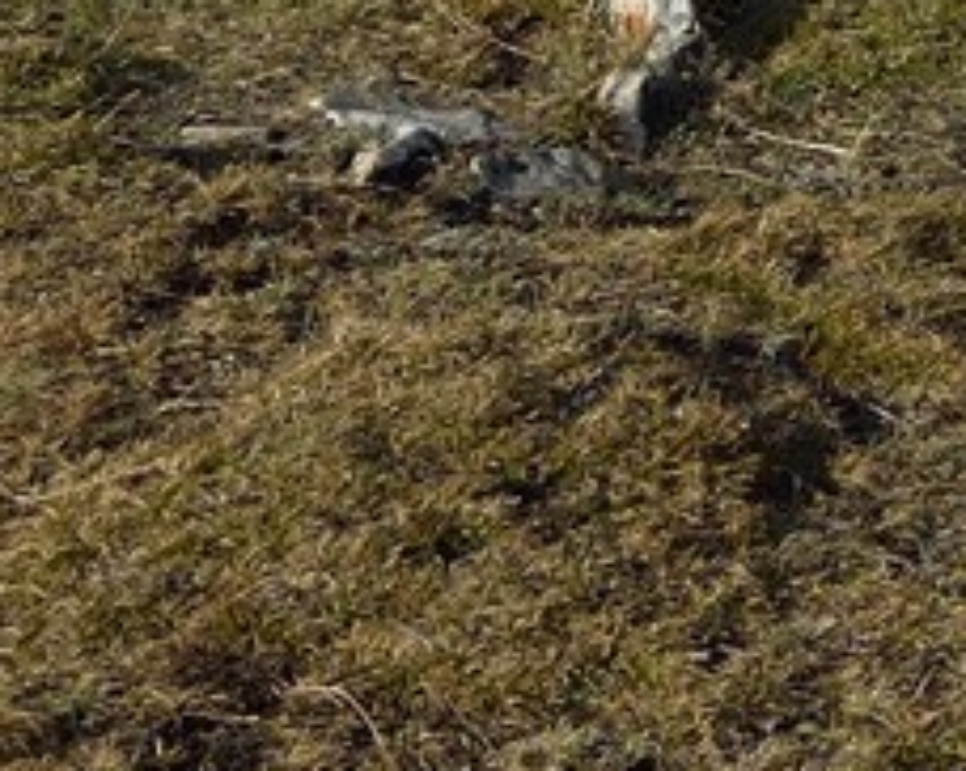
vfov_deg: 7.3
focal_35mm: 191
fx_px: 5456
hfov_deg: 8.5
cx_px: 2915
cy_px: -1377
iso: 200
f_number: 14
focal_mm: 29
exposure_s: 1/250
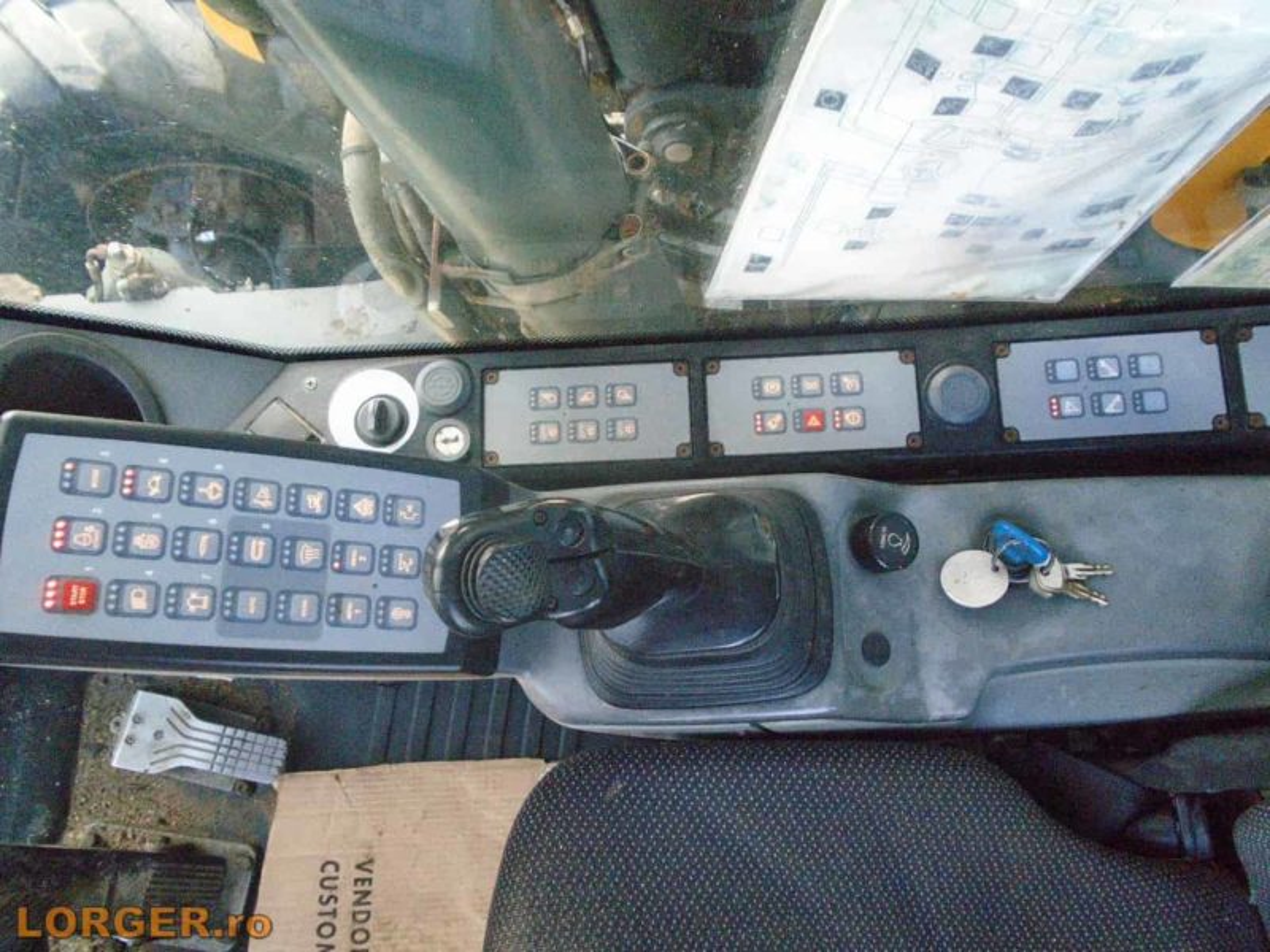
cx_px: 635
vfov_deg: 53.1
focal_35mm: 26
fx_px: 954
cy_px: 476
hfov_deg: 67.3
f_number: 3.2
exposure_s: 1/200
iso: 800
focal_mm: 4.6
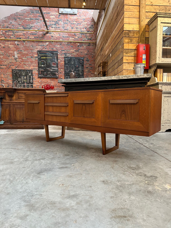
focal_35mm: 24
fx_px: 158
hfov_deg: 56.8
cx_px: 86
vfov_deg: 71.6
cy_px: 114
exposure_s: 1/60
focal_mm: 6.86
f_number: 1.78
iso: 500
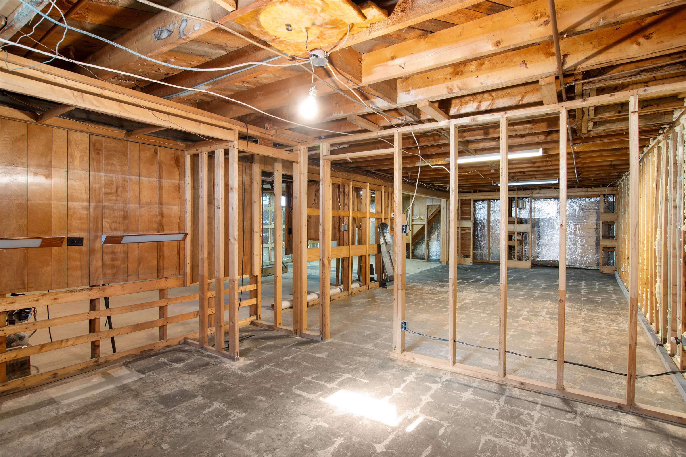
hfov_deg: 90.0
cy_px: 228
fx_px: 343
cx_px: 343
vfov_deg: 67.3
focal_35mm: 18
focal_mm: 12
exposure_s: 2.5
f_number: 8
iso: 64
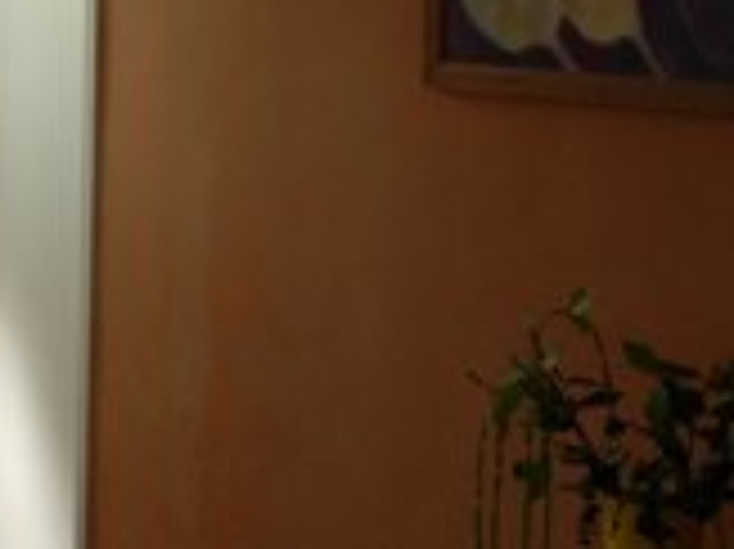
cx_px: -149
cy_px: 436
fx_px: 2966
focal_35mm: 140
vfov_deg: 10.5
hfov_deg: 13.7
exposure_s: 1/64
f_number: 2.8
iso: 79
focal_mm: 7.8
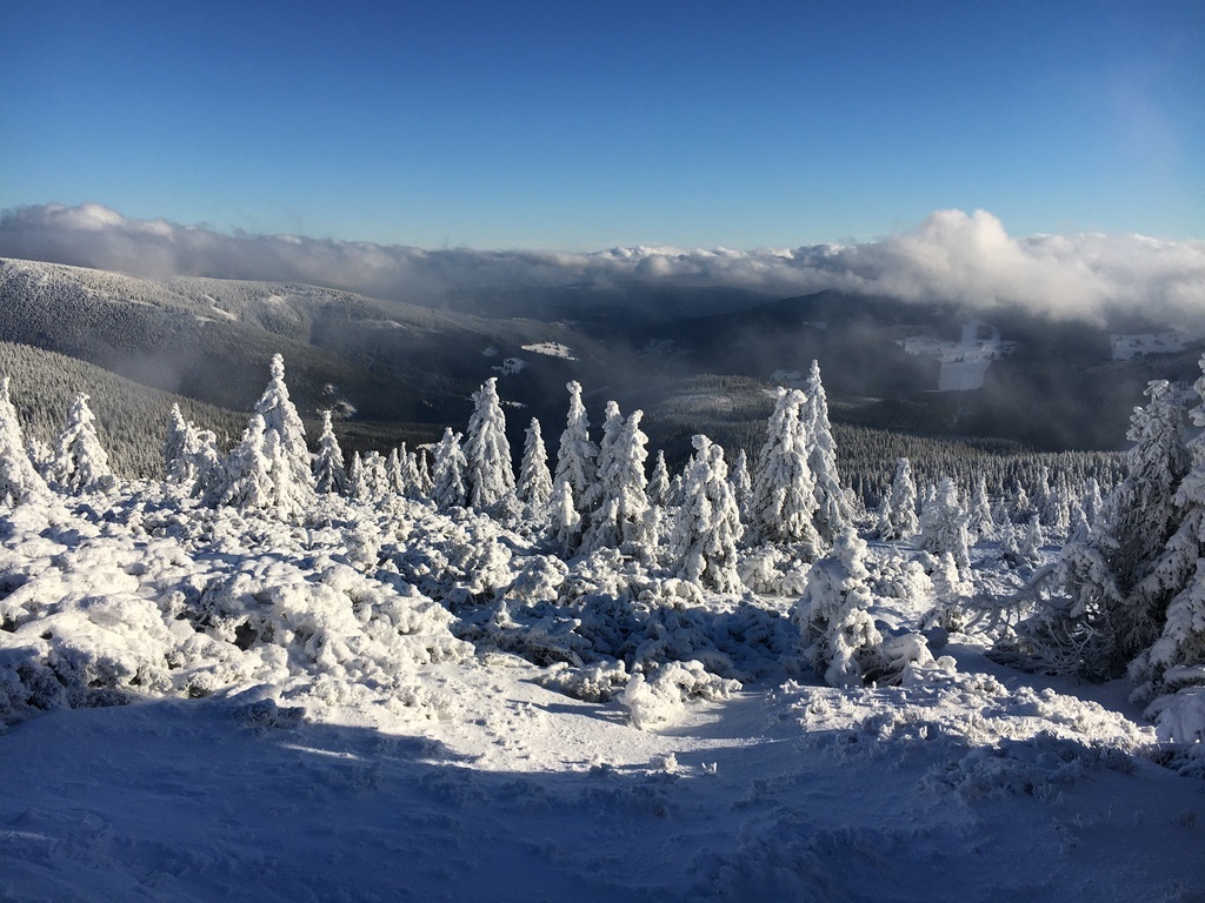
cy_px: 452
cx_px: 602
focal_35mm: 29
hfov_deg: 61.7
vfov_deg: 48.2
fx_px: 1010
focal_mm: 4.15
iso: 25
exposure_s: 1/2653
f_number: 2.2
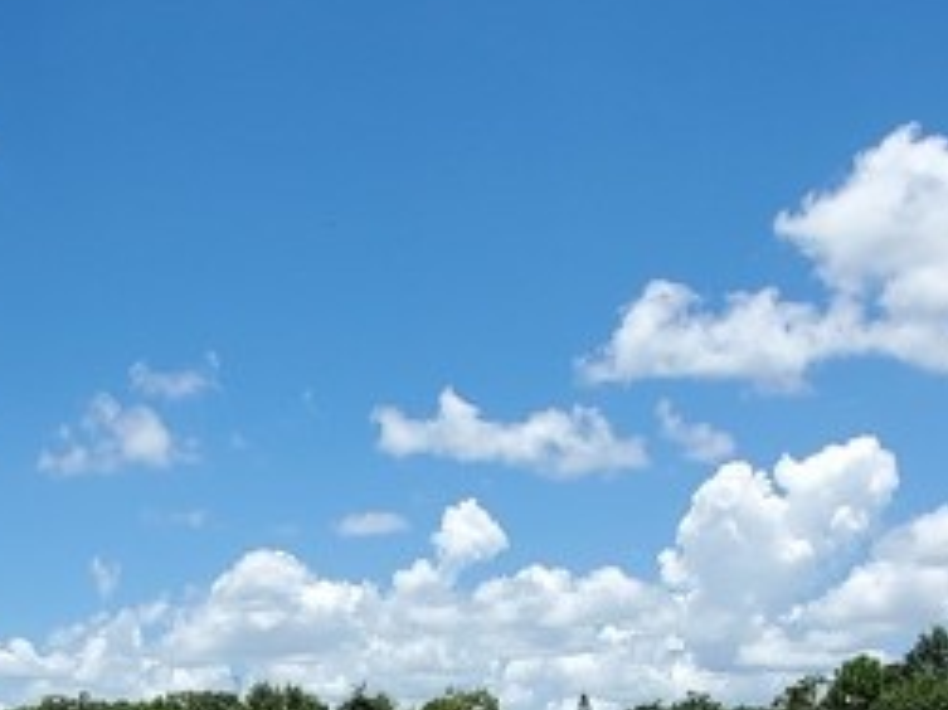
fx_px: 1451
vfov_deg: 24.9
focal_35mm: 53
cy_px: 846
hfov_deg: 35.8
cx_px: 306
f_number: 2.2
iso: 50
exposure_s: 1/1303
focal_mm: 1.8
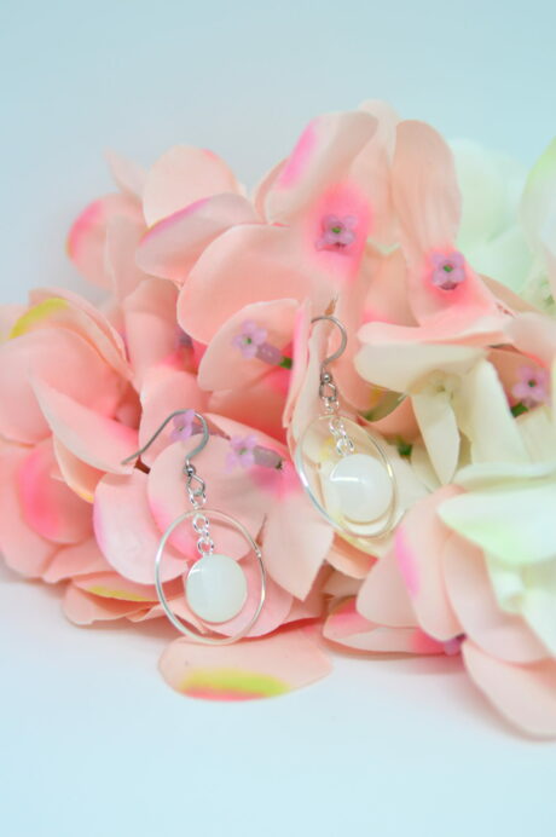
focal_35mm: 82
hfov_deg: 16.5
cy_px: 418
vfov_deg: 24.6
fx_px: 1915
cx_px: 278
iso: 200
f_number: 3.2
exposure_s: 1/250
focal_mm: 55
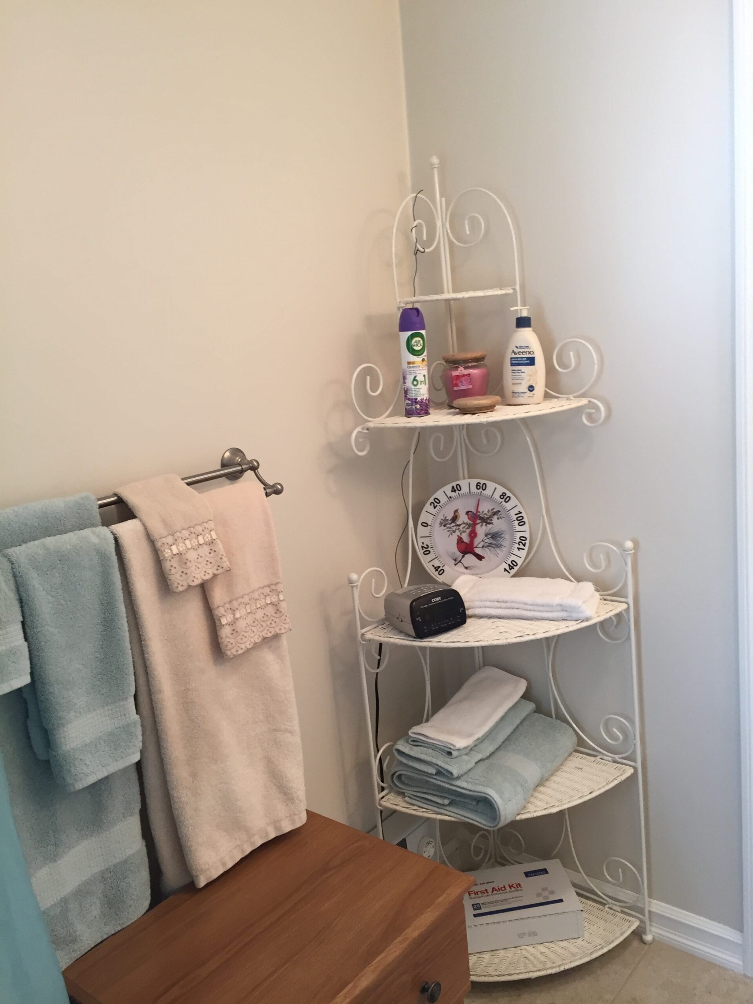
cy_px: 502
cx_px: 376
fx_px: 841
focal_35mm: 29
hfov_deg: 48.2
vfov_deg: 61.7
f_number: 2.2
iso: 64
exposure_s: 1/30
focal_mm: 4.15
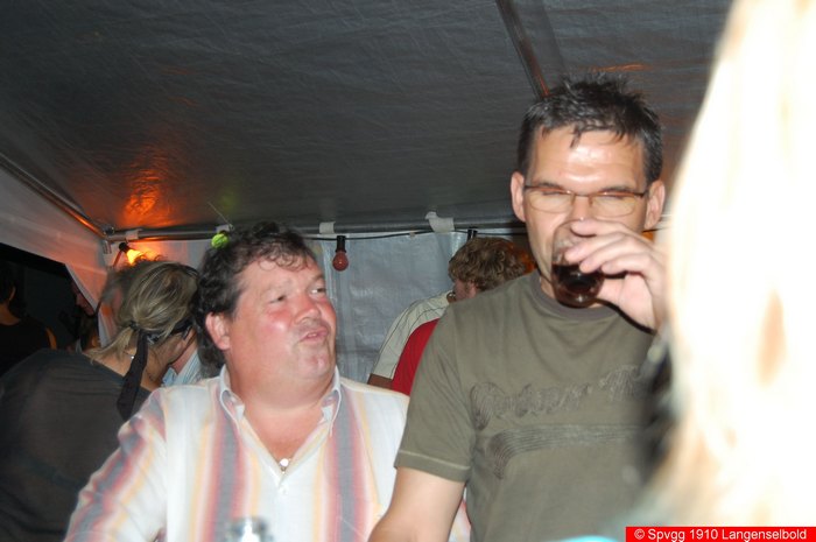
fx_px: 1019
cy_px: 271
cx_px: 408
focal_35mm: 45
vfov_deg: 29.8
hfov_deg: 43.6
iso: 400
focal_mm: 30
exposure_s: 1/60
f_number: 4.2
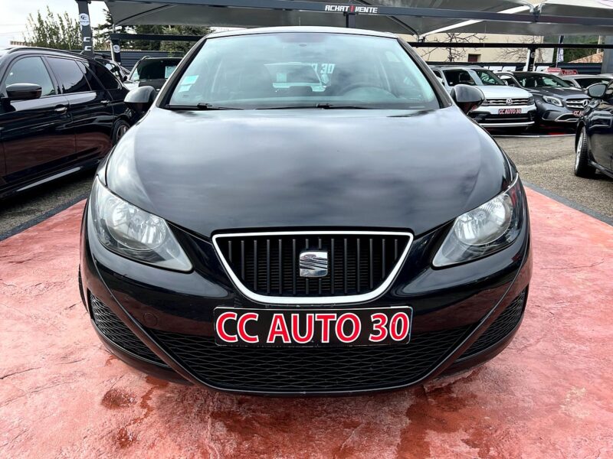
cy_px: 230
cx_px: 306
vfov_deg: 53.1
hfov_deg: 67.3
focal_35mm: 26
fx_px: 460
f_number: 1.5
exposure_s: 1/1779
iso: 50
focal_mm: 5.7
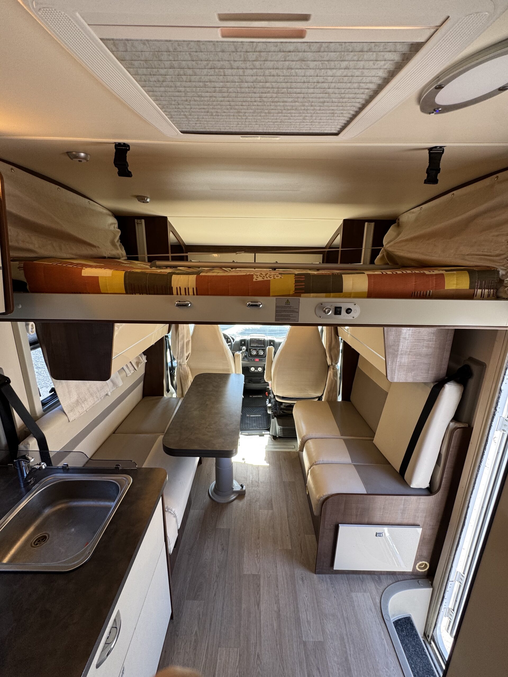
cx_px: 254
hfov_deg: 85.7
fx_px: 274
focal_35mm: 14
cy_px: 338
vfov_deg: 102.1
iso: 80
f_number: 2.2
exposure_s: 1/99
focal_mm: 2.22
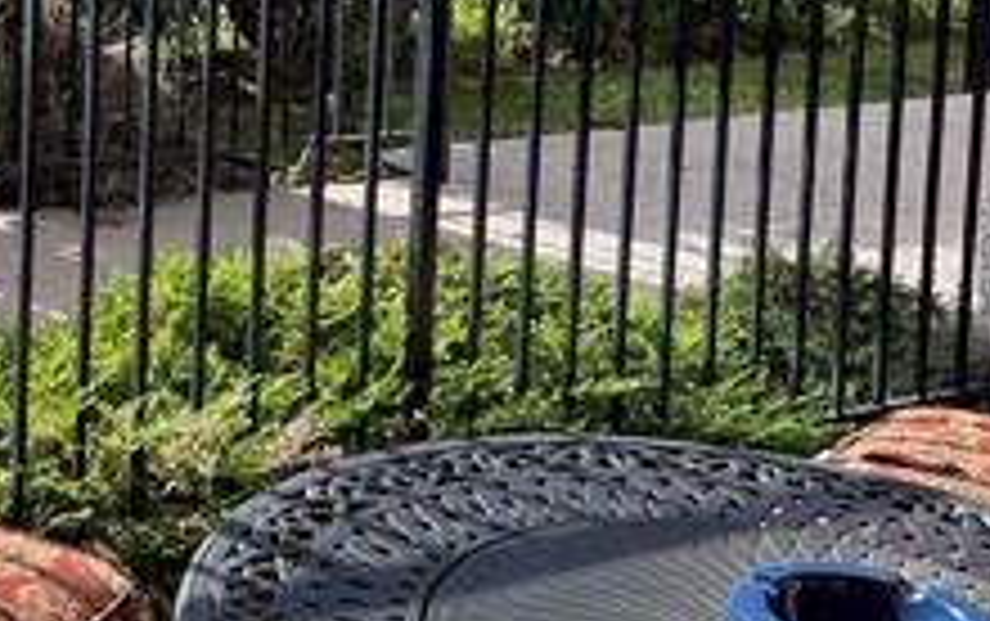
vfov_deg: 15.2
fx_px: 2161
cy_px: -302
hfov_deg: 23.5
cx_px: -207
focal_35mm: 80
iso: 50
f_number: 1.5
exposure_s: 1/1412
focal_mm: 5.7
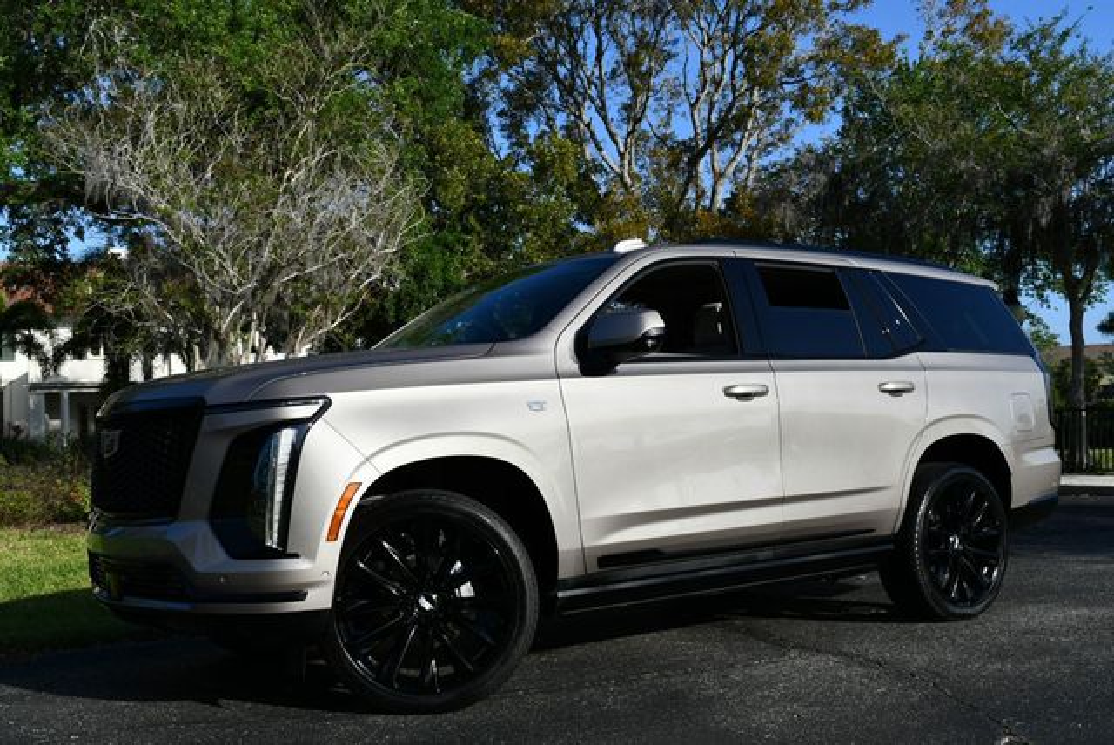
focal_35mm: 40
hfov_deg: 48.4
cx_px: 557
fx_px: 1239
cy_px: 372
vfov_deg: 33.5
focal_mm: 20
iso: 100
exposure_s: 1/320
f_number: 9
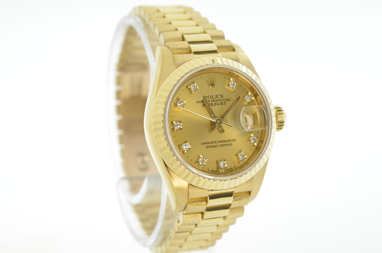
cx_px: 191
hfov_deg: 33.5
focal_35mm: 60
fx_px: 635
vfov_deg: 22.5
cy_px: 126
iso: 160
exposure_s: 1/13
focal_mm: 40
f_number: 13
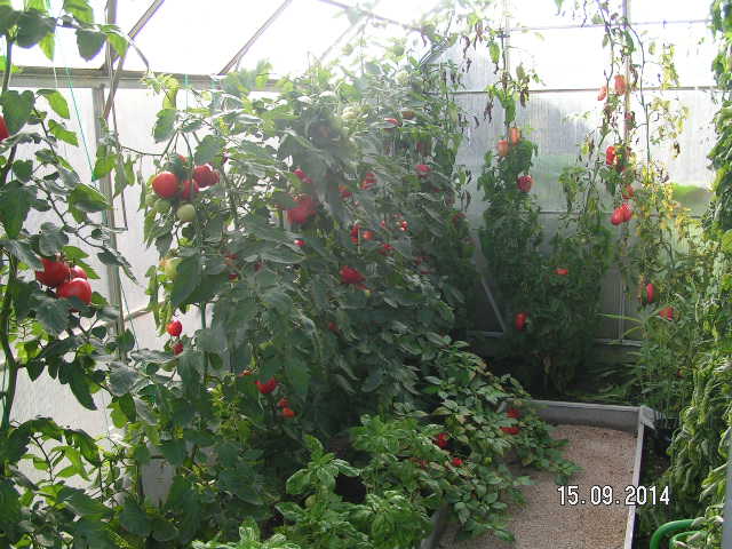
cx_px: 366
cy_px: 274
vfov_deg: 37.7
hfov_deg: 49.0
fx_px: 804
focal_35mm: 38
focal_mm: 5.8
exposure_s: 1/80
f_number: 4.5
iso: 50
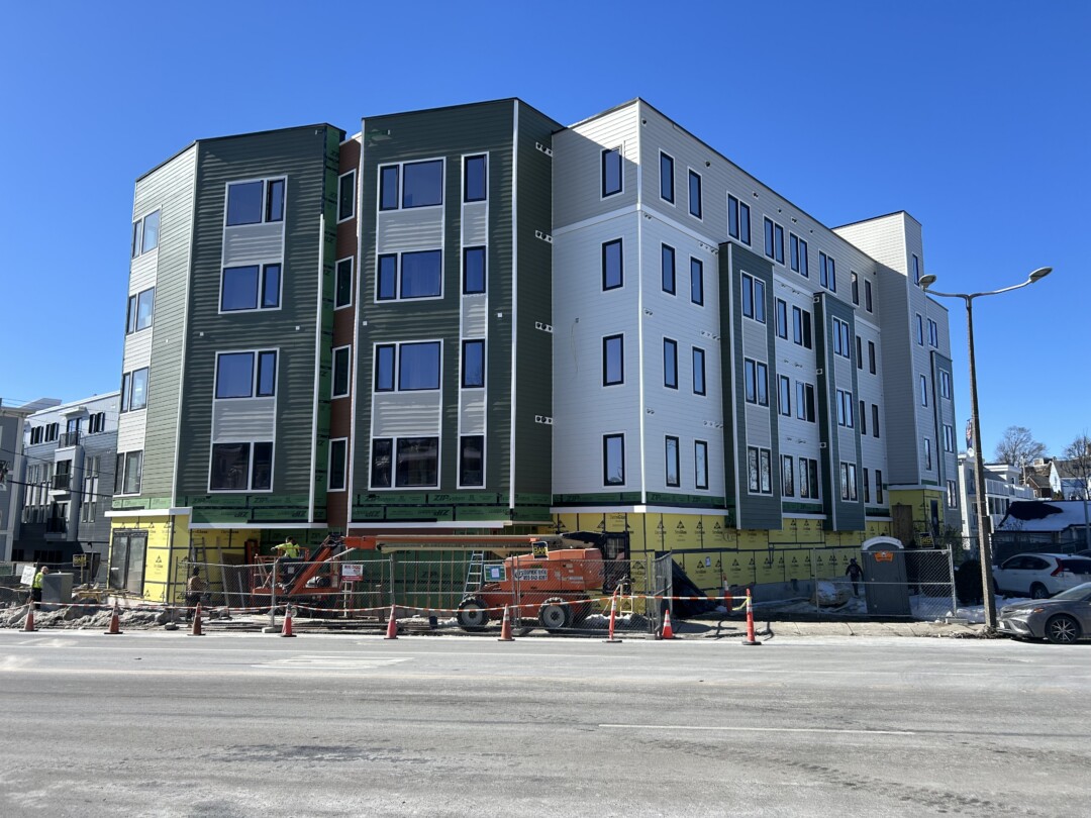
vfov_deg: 53.1
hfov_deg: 67.3
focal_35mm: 26
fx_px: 819
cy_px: 409
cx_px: 546
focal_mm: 5.7
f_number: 1.5
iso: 50
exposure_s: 1/3831
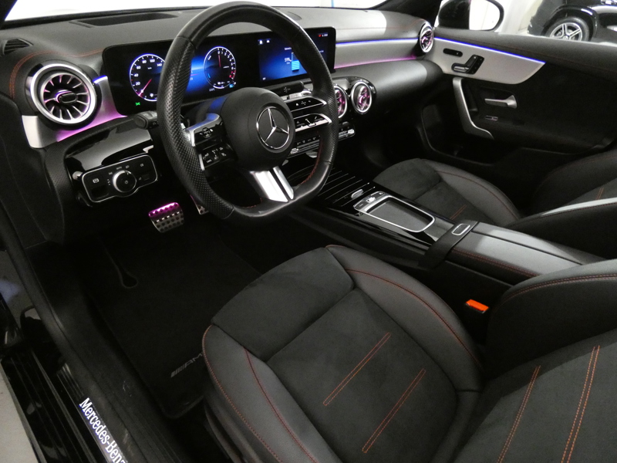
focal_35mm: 20
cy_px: 232
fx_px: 356
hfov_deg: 81.7
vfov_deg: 66.0
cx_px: 308
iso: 1600
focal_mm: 3.6
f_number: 2.8
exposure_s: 1/20
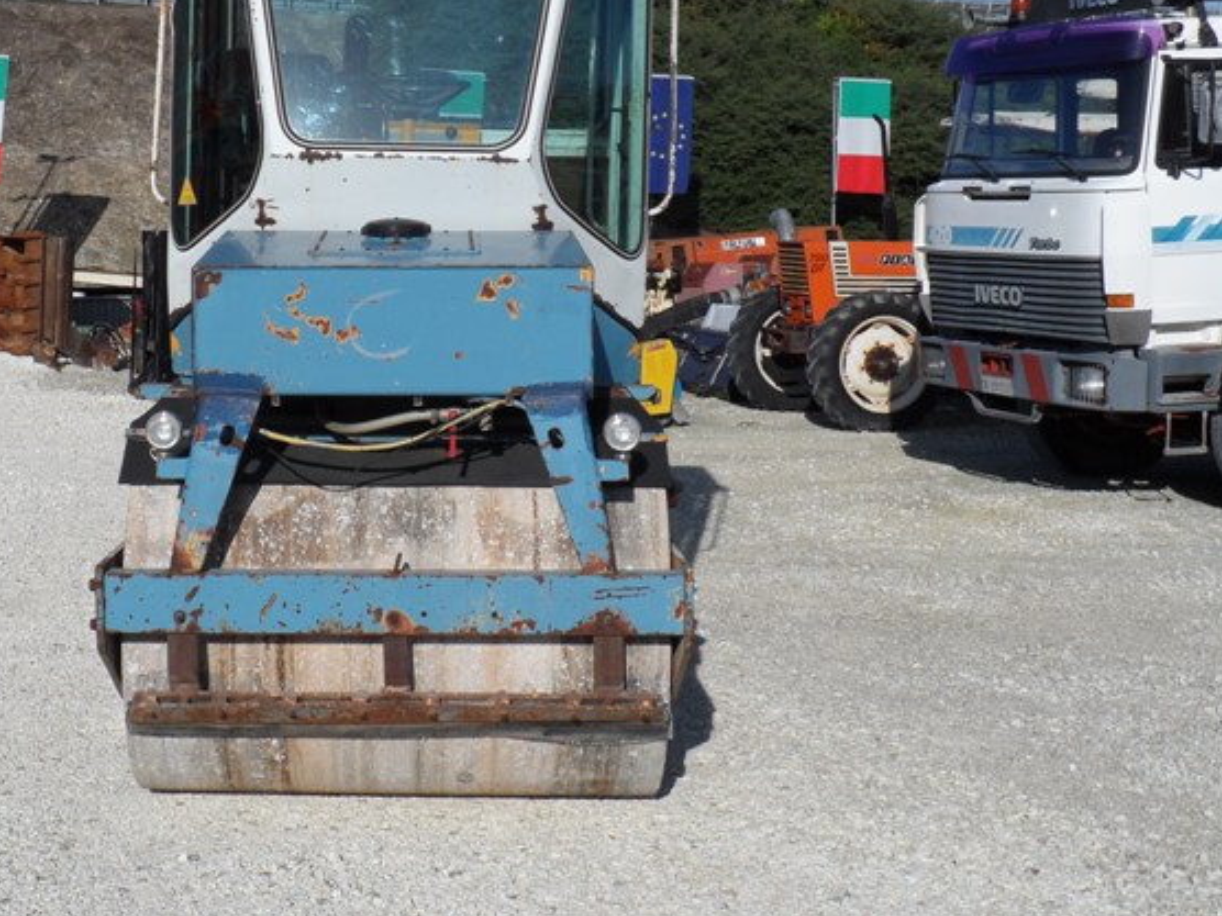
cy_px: 268
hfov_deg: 32.3
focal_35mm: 59
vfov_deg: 24.6
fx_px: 2083
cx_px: 363
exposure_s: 1/750
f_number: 5.2
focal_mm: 6.8
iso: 80
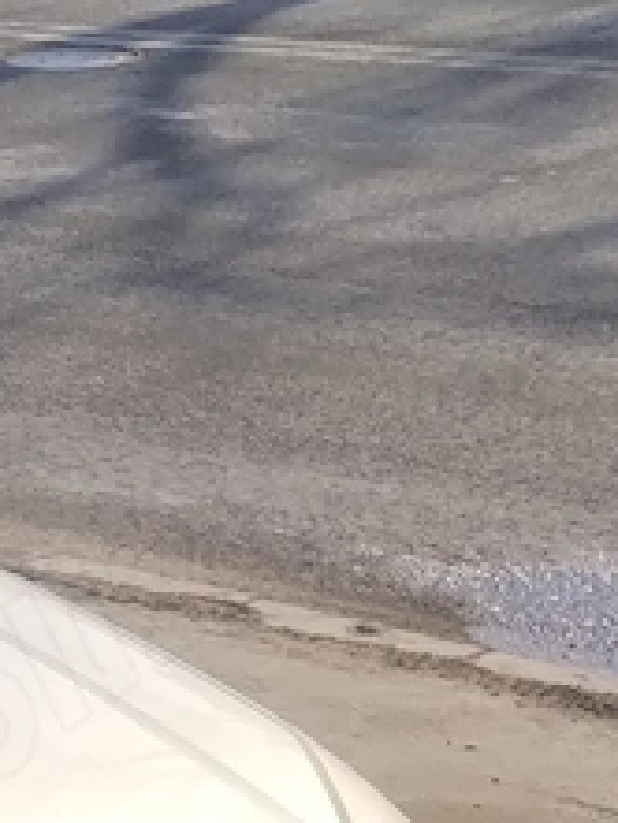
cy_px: 702
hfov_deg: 9.4
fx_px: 3020
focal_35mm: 127
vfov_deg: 15.4
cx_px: -1191
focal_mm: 4.27
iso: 100
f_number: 1.8
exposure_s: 1/1029
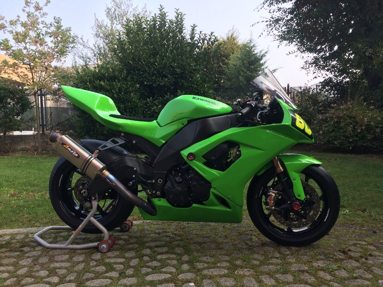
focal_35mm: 29
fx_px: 321
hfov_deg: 61.7
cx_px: 192
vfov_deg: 48.2
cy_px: 144
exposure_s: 1/604
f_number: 2.2
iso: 32
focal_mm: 4.15
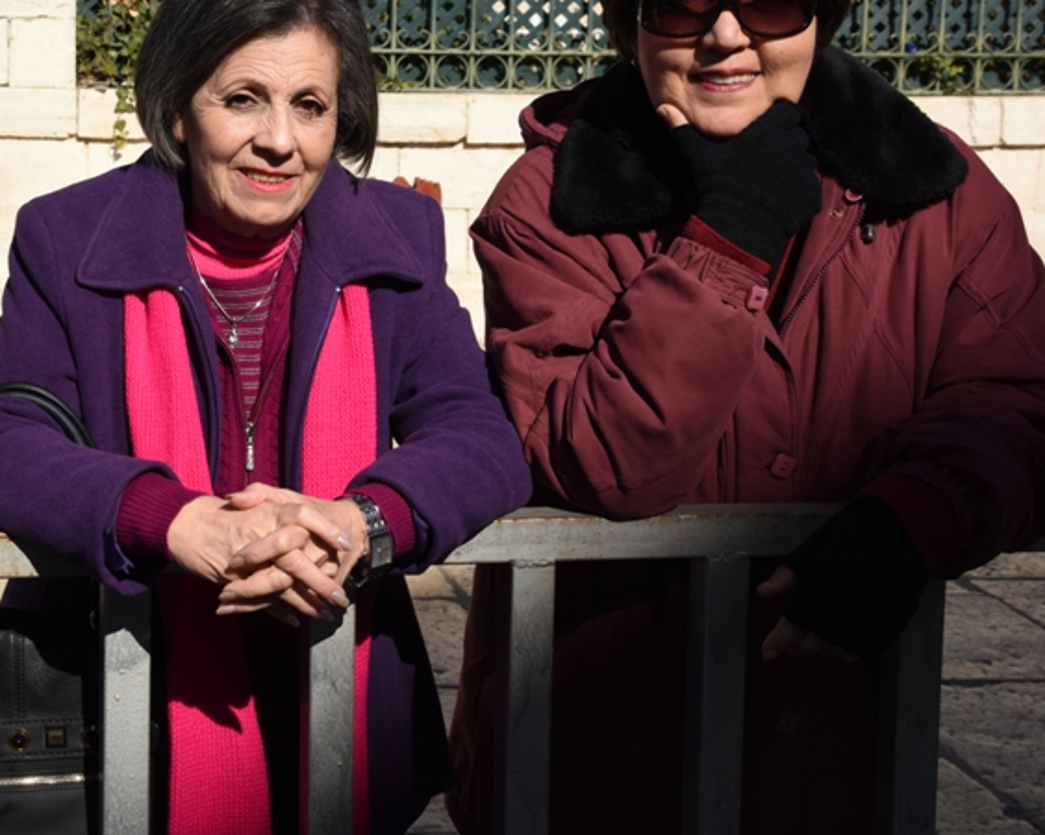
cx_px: 208
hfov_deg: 25.0
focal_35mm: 75
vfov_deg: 20.4
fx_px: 2319
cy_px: 292
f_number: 13
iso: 500
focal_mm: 44
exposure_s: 1/640
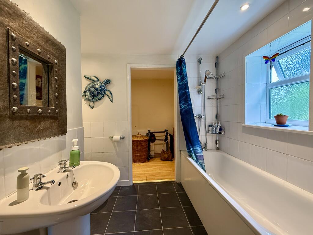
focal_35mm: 14
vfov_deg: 85.7
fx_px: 127
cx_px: 156
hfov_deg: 102.1
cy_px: 118
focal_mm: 2.22
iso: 250
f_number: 2.2
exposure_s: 1/50
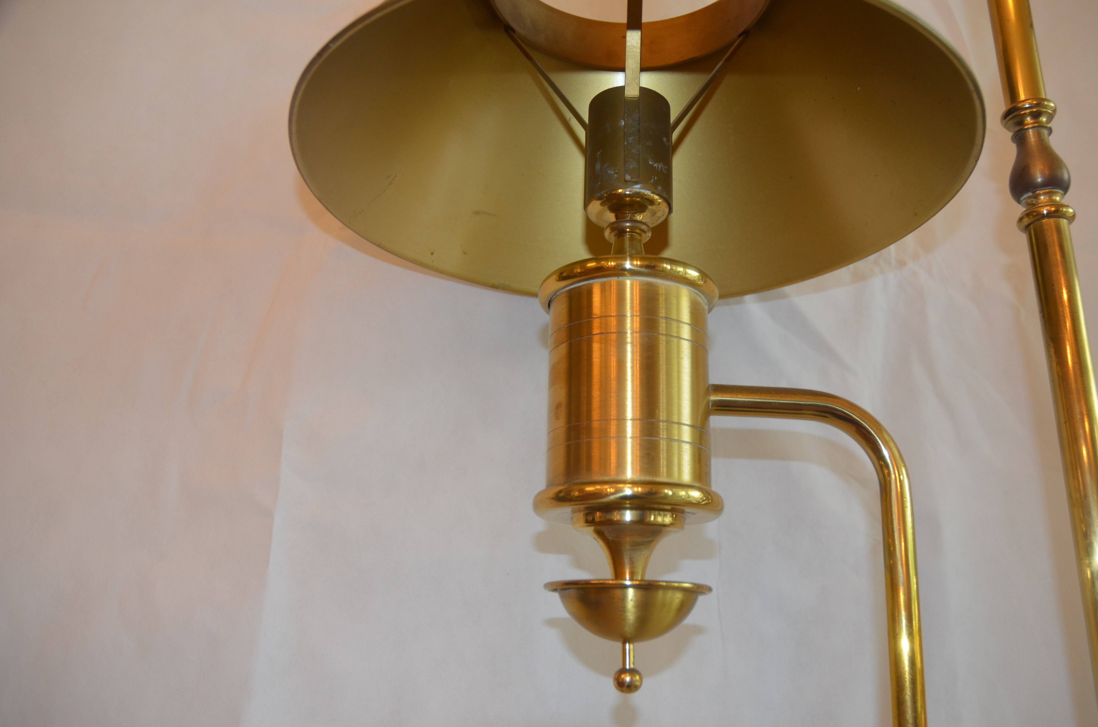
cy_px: 364
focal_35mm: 33
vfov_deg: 39.8
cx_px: 549
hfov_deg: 57.3
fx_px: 1004
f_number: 3.5
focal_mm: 22
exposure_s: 1/60
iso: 640
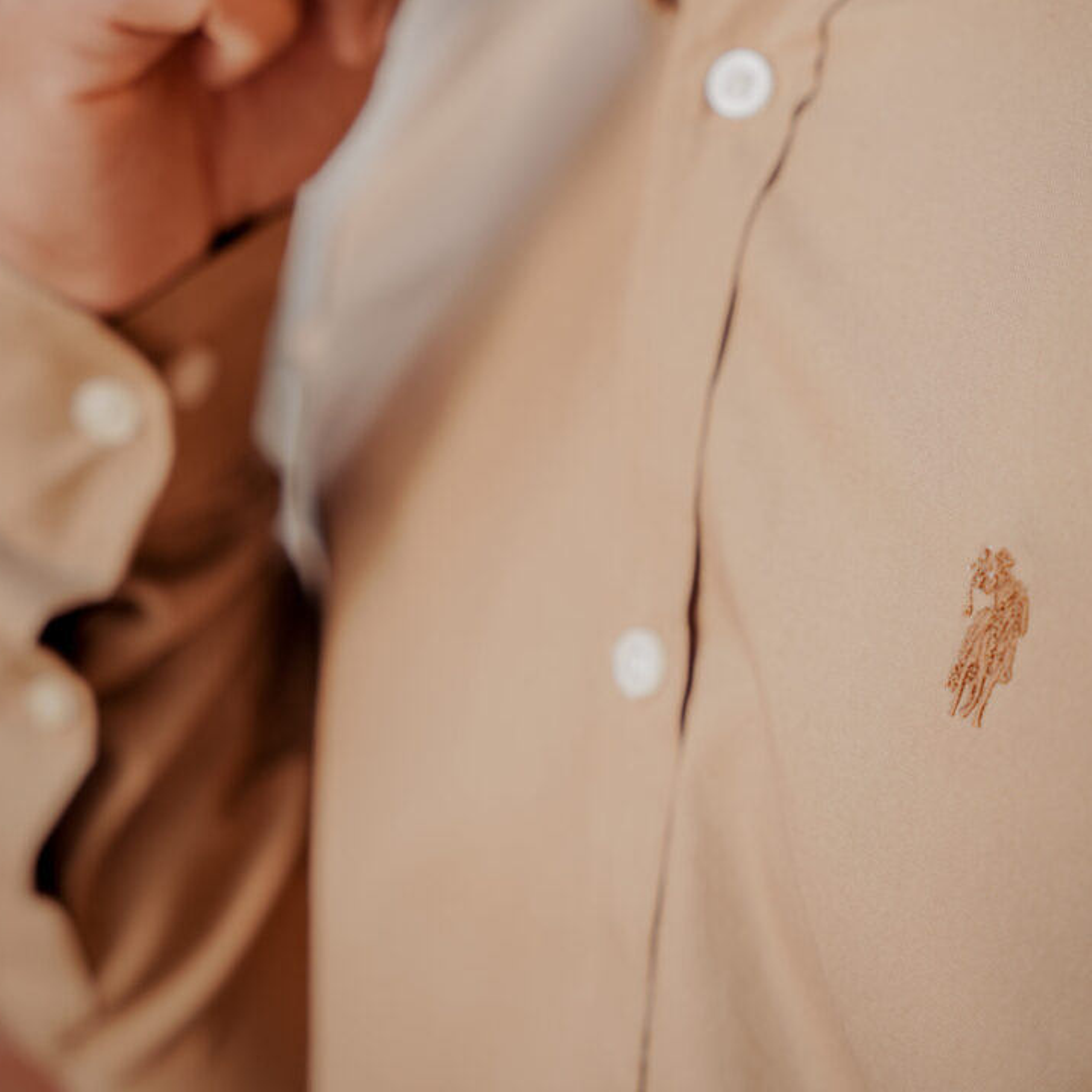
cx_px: 597
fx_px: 3421
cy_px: 302
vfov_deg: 18.0
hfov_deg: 18.1
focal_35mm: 96
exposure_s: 1/250
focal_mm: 67.6
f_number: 3.5
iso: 125
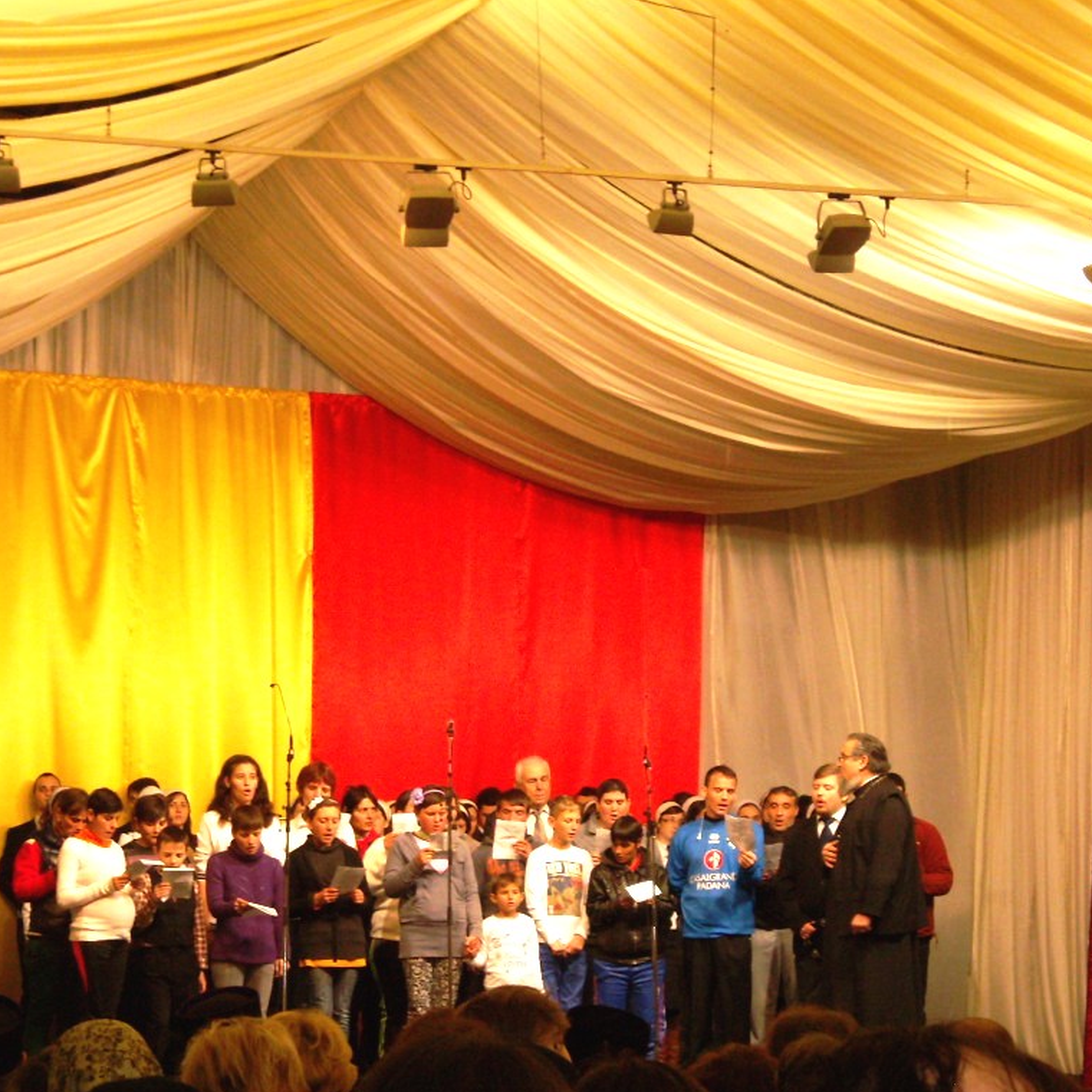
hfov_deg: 15.5
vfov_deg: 15.6
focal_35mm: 112
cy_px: 549
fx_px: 3997
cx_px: 432
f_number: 4.4
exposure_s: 1/30
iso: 400
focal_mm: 15.32
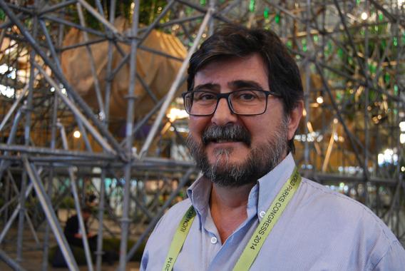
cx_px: 202
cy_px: 136
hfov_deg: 42.3
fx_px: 524
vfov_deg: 29.0
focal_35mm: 46
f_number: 4.5
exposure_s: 1/10
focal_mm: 31
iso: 400
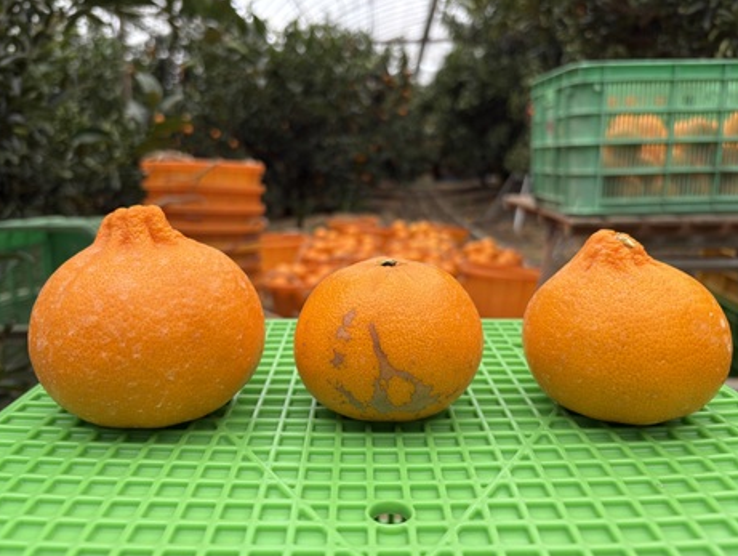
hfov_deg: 65.2
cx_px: 359
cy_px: 276
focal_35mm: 27
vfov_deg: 51.5
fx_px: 576
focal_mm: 5.96
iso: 50
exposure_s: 1/531
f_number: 1.6
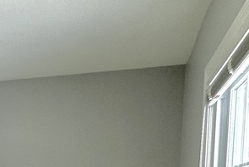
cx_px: -103
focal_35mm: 71
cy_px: 232
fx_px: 491
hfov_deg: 23.8
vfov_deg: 17.7
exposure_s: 1/120
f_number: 2.2
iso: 100
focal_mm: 2.22
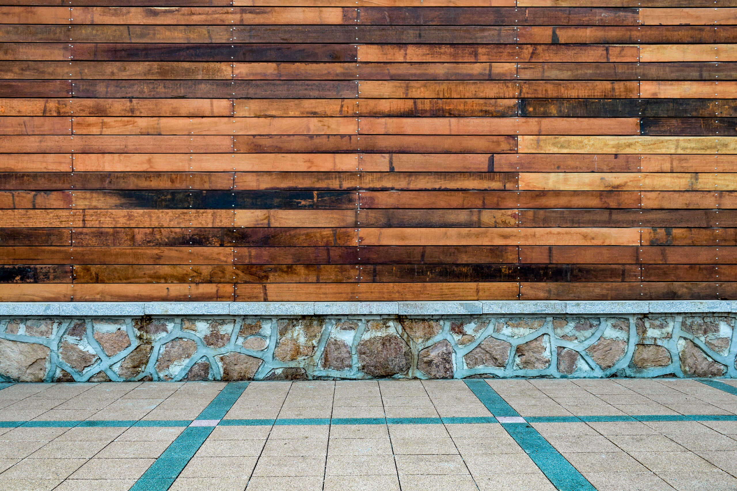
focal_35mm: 36
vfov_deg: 36.9
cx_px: 368
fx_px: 737
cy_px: 246
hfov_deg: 53.1
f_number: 10
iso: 100
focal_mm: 24
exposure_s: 1/5
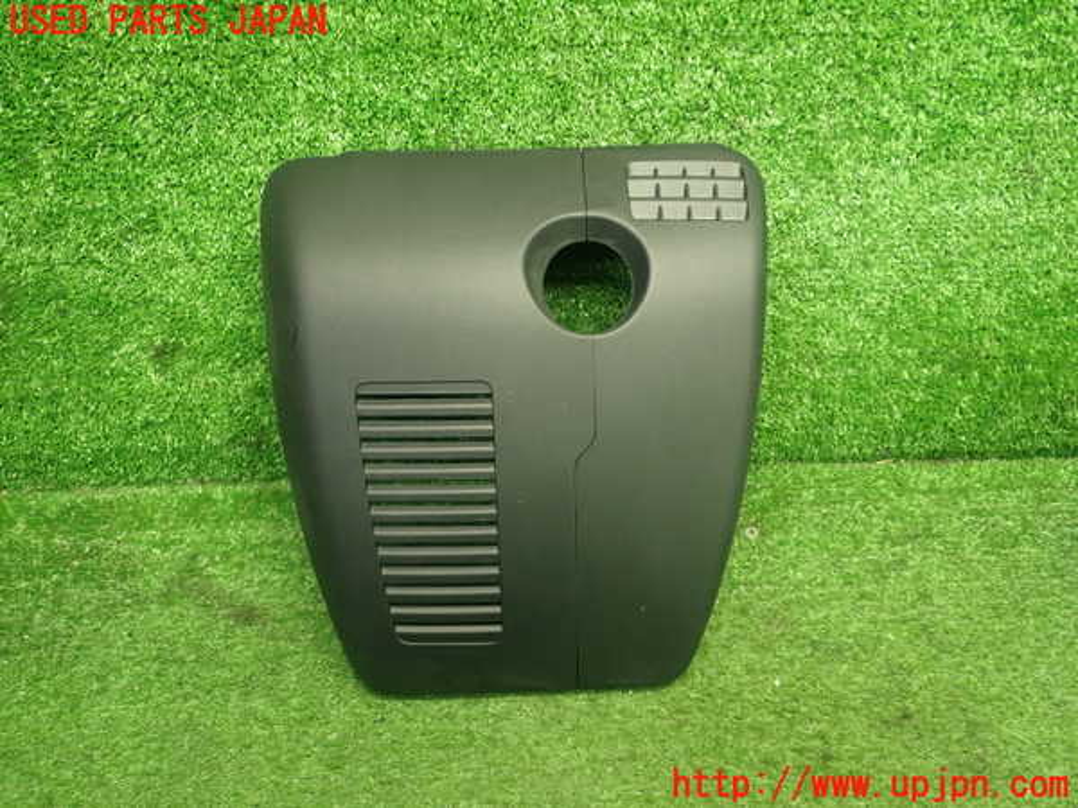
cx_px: 539
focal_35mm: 30
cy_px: 404
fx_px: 934
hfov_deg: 60.0
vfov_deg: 46.8
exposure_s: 1/30
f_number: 2.3
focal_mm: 5.4
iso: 320
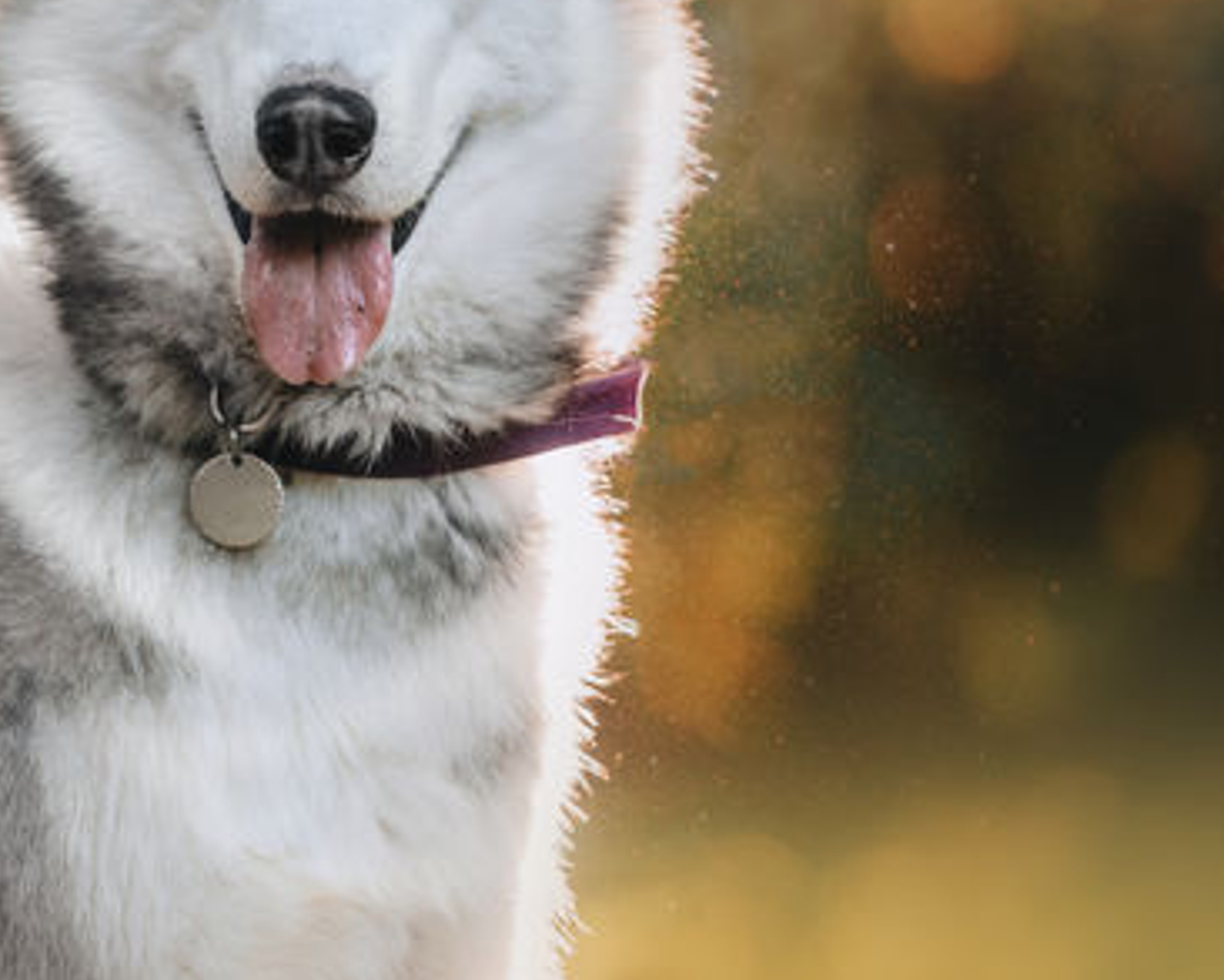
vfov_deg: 4.1
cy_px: 38
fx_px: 13769
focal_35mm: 380
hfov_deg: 5.1
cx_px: 15
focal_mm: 175
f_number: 2.8
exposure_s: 1/640
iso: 1000
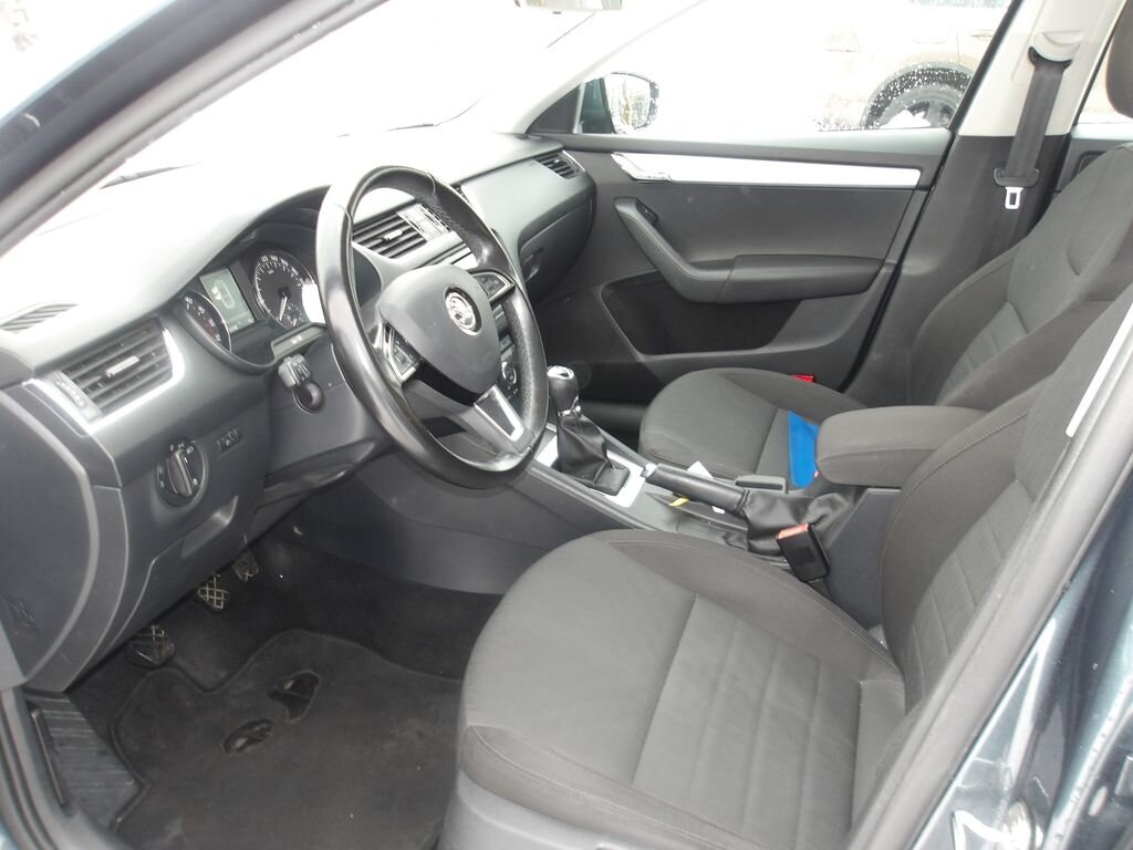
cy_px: 425
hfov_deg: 65.3
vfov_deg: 51.4
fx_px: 884
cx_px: 566
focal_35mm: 27
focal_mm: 4.9
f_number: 3
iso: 123
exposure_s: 1/30
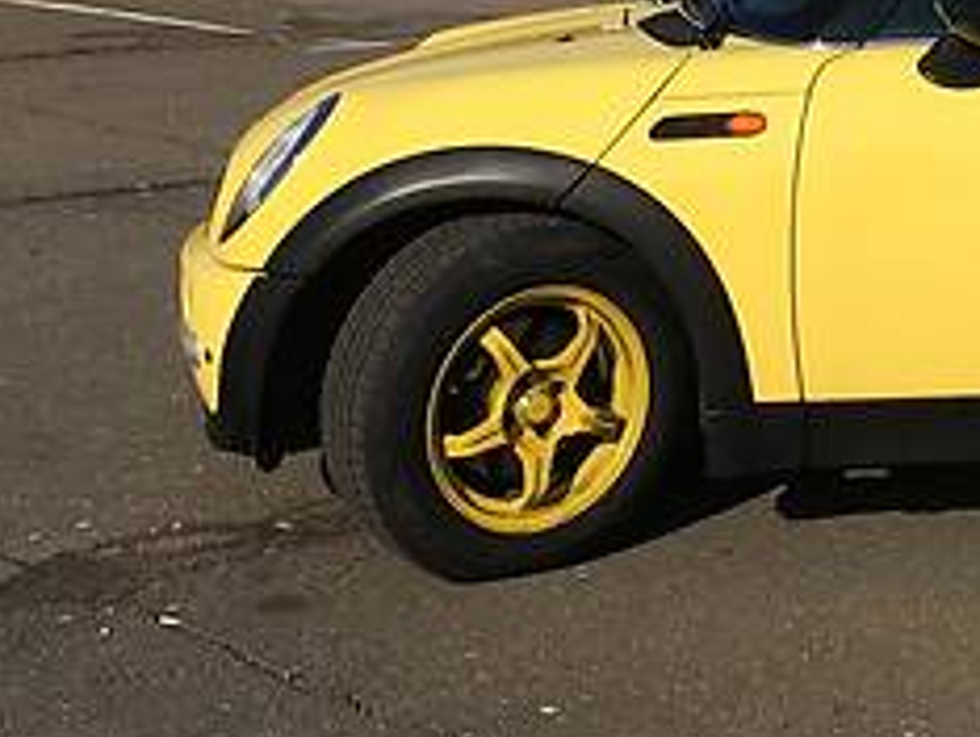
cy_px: -126
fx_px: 2806
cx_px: 1068
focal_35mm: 99
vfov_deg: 14.5
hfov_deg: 19.0
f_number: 2.2
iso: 25
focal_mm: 4.2
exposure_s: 1/2959
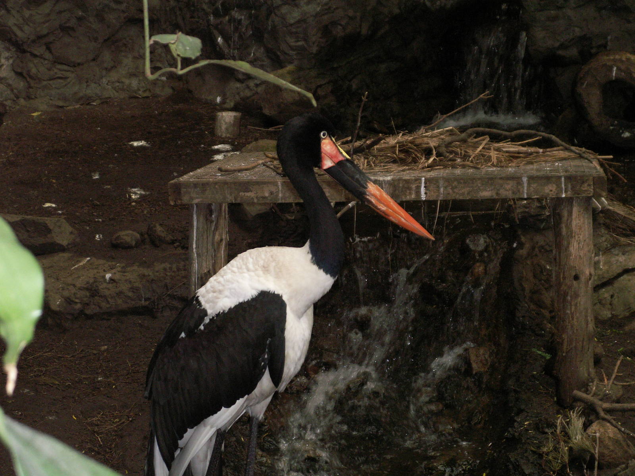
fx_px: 1981
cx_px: 318
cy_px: 238
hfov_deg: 18.2
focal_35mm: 108
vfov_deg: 13.7
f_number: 3.5
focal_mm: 17.66
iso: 160
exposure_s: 1/60
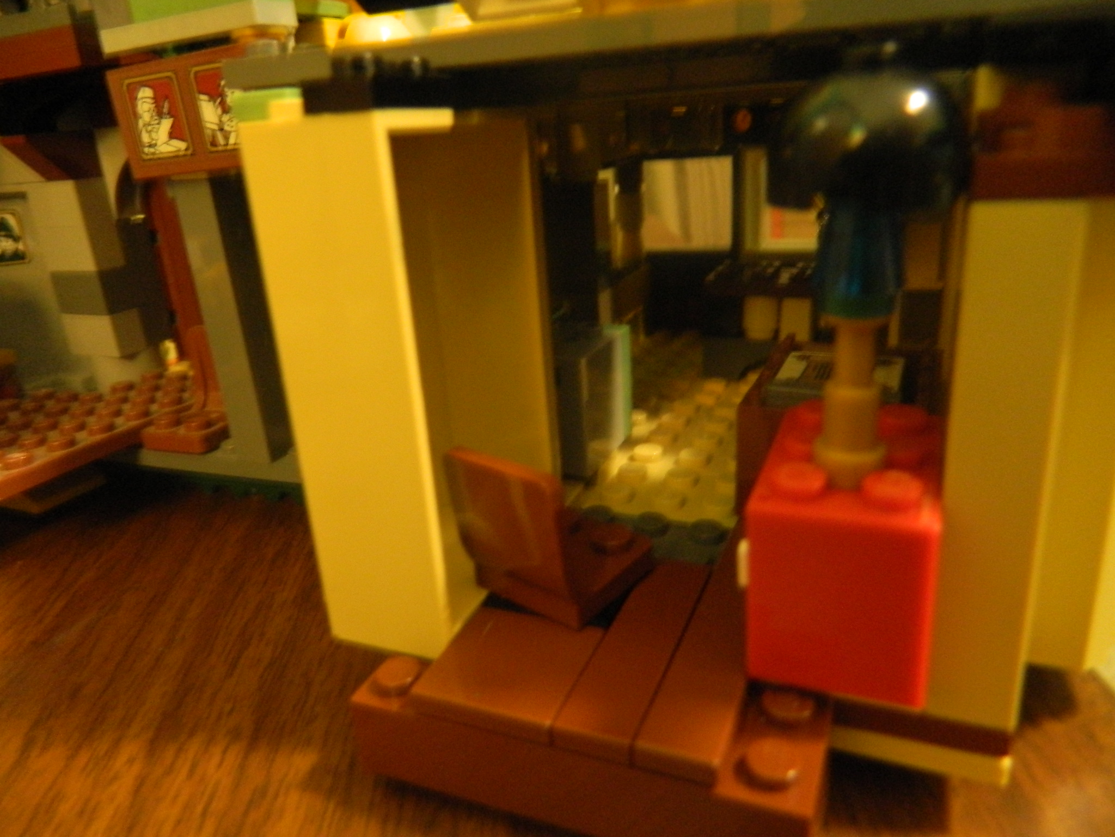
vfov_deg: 54.9
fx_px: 805
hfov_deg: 69.4
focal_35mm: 25
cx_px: 558
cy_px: 418
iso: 400
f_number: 3.1
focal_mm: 4.5
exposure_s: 1/5
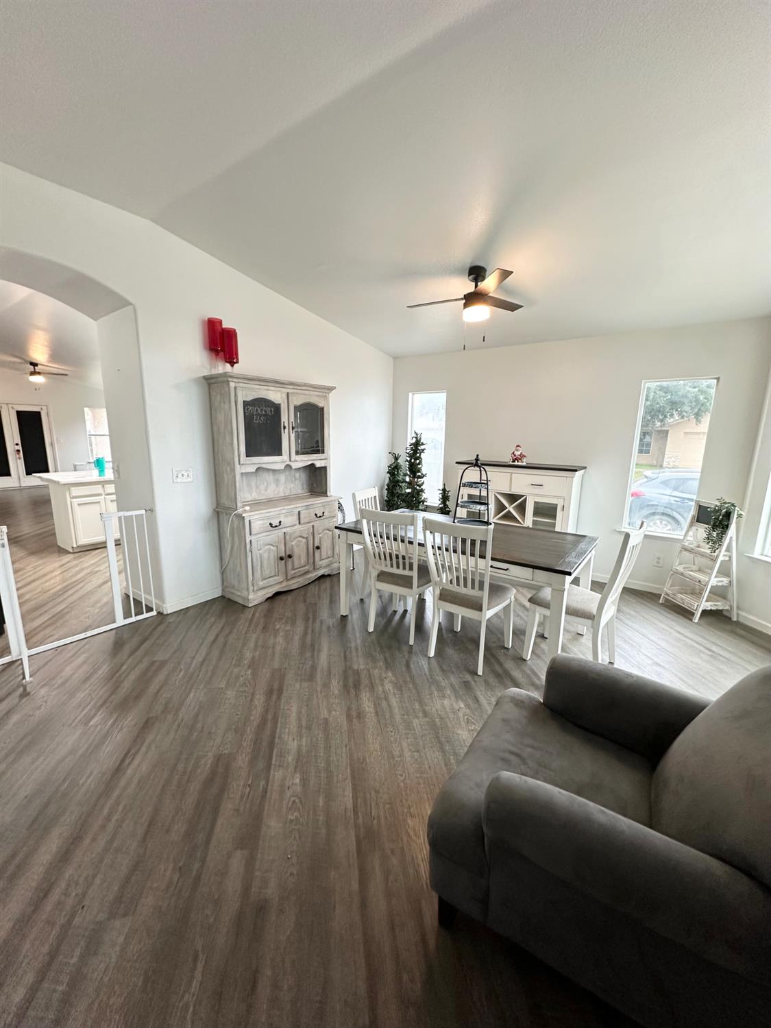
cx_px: 386
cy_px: 514
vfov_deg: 102.1
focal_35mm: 14
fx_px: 416
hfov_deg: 85.7
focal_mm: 2.22
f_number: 2.2
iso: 160
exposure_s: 1/60
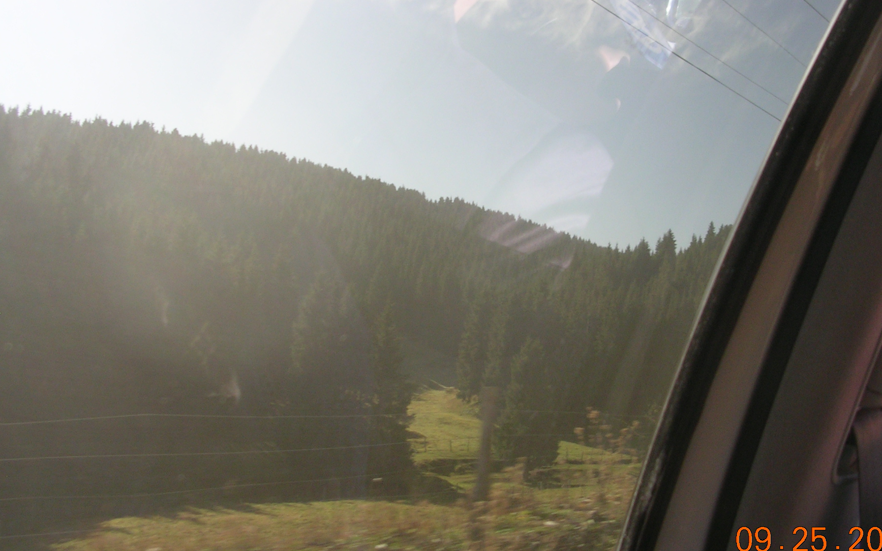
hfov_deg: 43.4
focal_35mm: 46
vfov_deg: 28.0
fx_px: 1106
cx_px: 487
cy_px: 241
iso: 50
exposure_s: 1/154
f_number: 2.8
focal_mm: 5.8
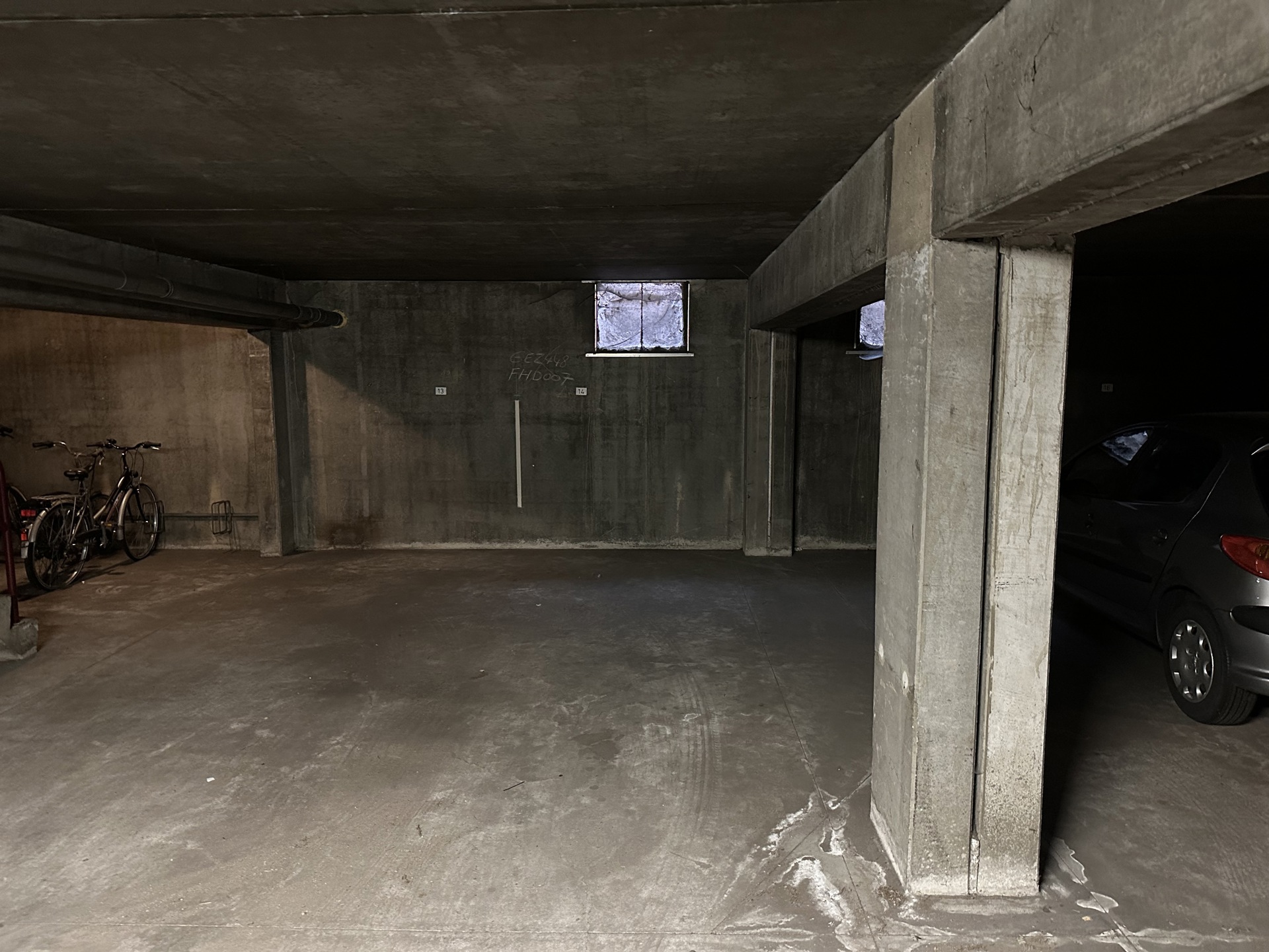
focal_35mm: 24
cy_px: 476
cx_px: 634
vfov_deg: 56.8
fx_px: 880
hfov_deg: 71.6
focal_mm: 6.86
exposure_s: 1/25
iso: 1000
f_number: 1.78
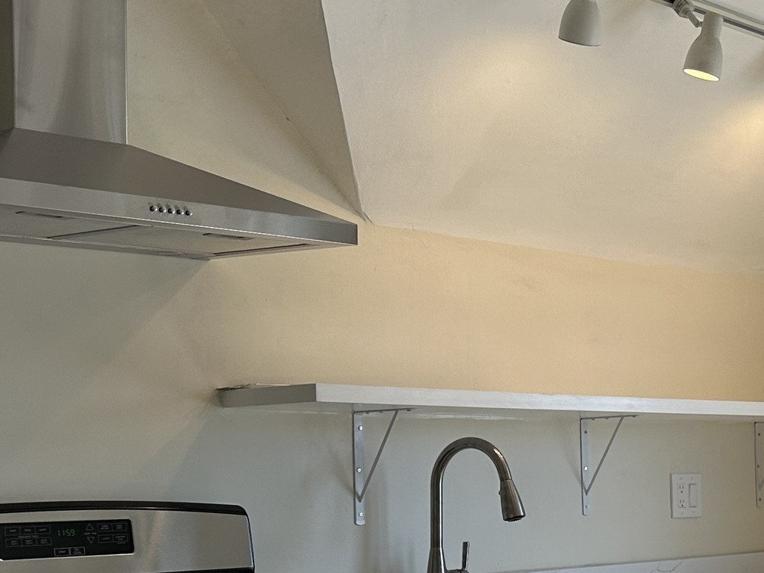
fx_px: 1611
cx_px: 852
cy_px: 474
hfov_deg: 24.8
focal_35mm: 73
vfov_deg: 19.9
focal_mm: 6.86
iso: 80
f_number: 1.78
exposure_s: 1/454
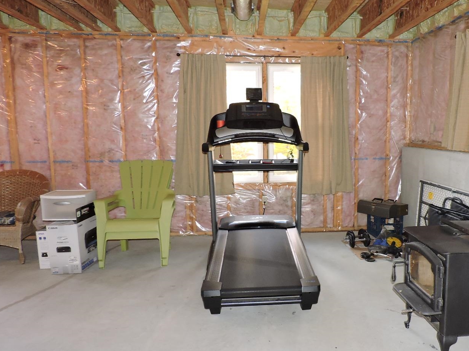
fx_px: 420
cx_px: 298
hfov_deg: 57.5
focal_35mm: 31
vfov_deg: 45.4
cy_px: 188
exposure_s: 1/30
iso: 220
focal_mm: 4.3
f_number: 3
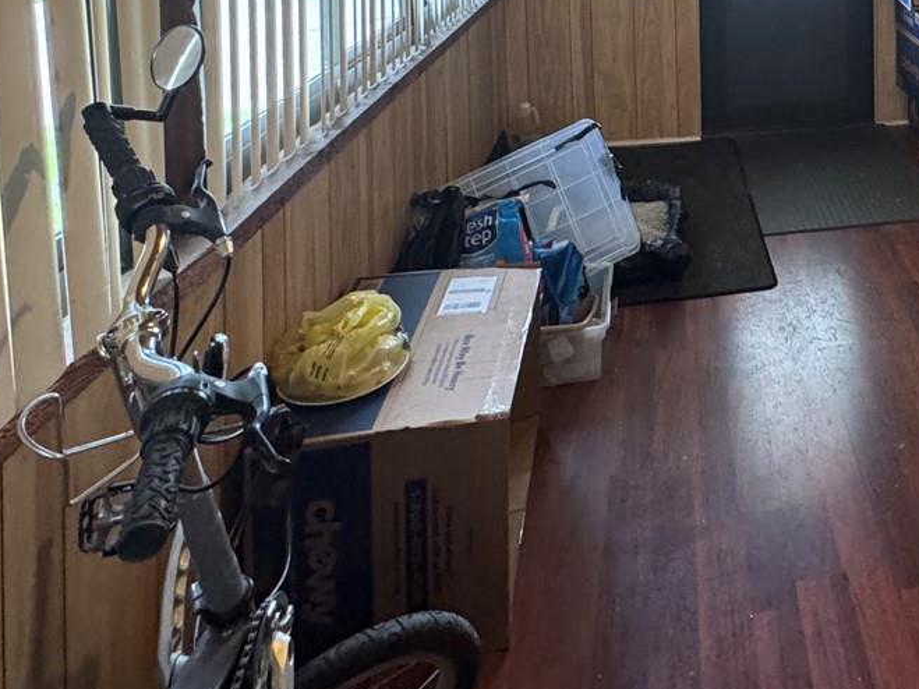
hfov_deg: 48.3
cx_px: 827
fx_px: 902
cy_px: -116
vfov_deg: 34.4
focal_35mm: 34
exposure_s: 1/60
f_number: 2.2
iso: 320
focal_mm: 2.22
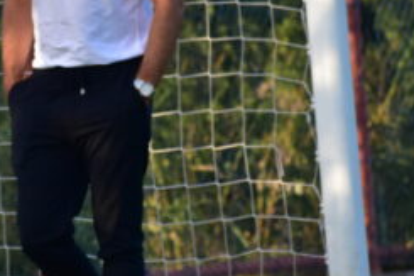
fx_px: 9566
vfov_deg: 1.6
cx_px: -14
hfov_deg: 2.5
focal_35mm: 832
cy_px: 64
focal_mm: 195
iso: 500
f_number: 5.6
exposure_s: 1/800
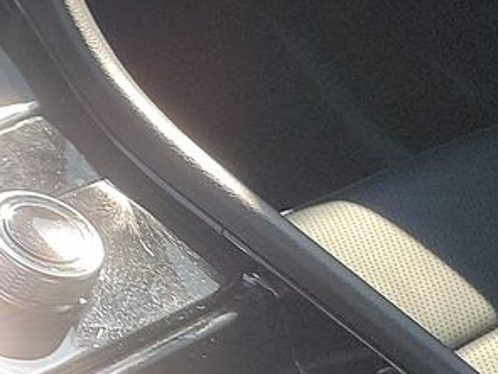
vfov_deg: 11.3
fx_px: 1873
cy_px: -42
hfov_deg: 11.8
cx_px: -761
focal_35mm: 130
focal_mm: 6.7
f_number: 1.8
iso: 66
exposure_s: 1/119
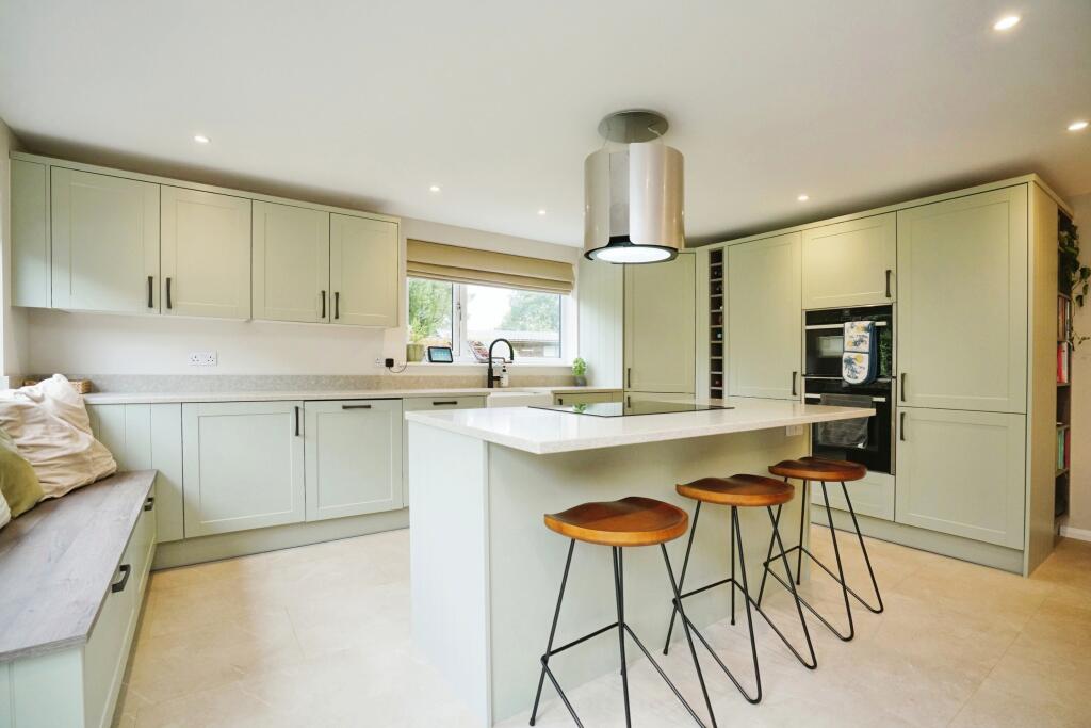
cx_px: 546
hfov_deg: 96.7
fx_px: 485
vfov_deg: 73.8
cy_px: 364
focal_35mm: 16
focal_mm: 16
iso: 2000
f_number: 8
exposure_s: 1/125
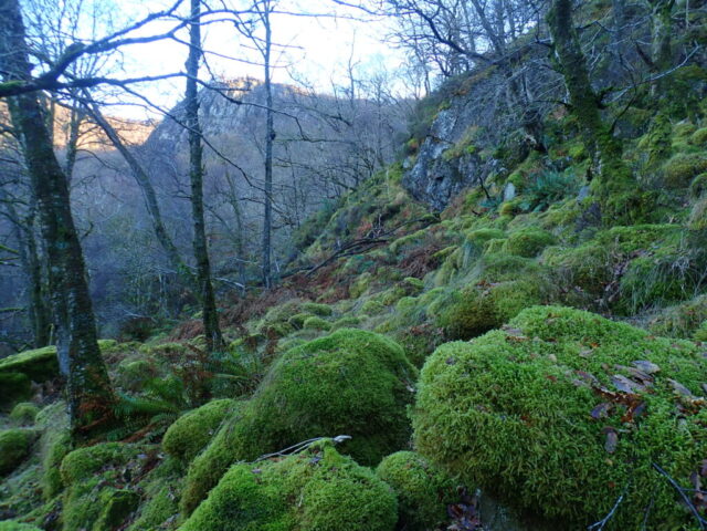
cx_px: 354
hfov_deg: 69.4
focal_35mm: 25
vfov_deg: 54.9
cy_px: 266
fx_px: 511
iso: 100
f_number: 2.8
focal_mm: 4.5
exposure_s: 1/50
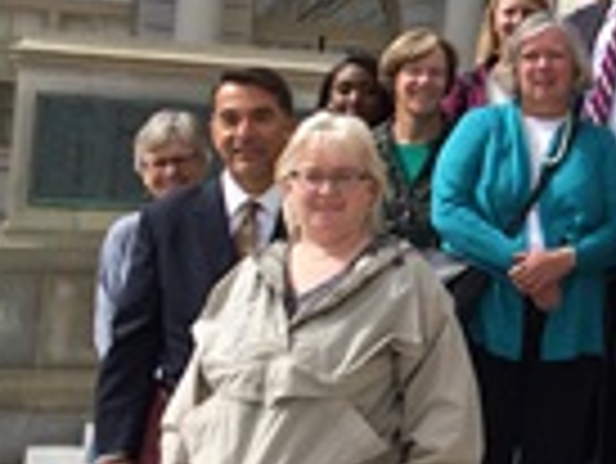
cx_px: 836
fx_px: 1745
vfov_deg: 15.0
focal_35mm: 98
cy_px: 108
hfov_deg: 18.4
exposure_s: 1/2160
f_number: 2.2
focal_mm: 4.12
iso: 32
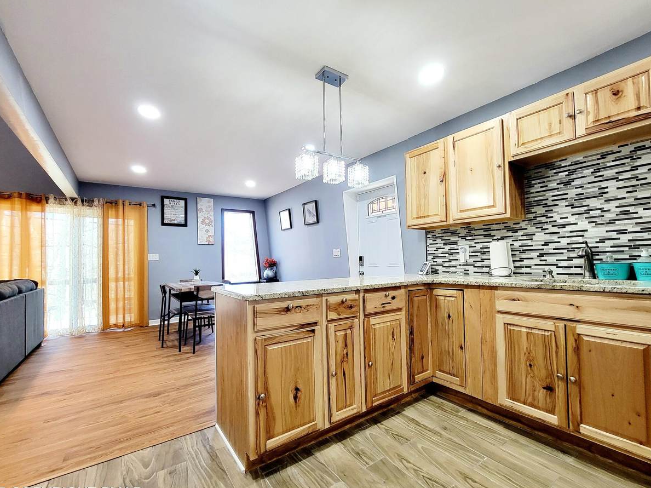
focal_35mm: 14
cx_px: 312
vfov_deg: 85.6
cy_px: 254
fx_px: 263
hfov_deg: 102.0
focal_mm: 2.2
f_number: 2.2
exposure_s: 1/60.2
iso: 160
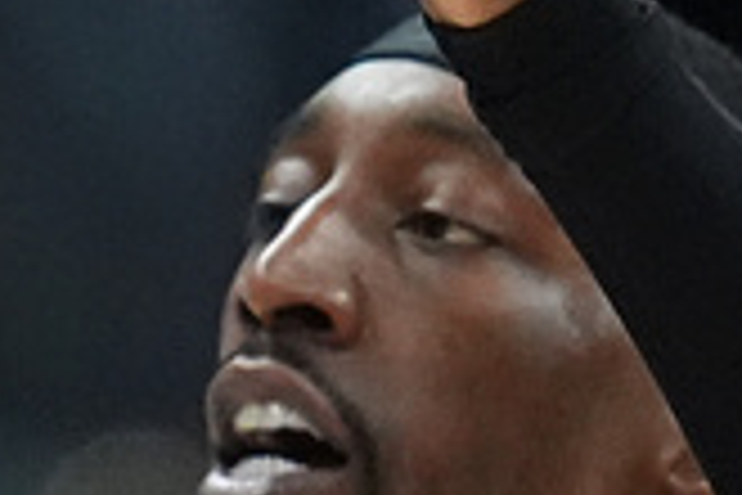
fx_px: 76894
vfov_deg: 0.4
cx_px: -1169
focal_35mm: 3731
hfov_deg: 0.6
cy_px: 596
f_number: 3.2
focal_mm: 400
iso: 5000
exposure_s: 1/2000
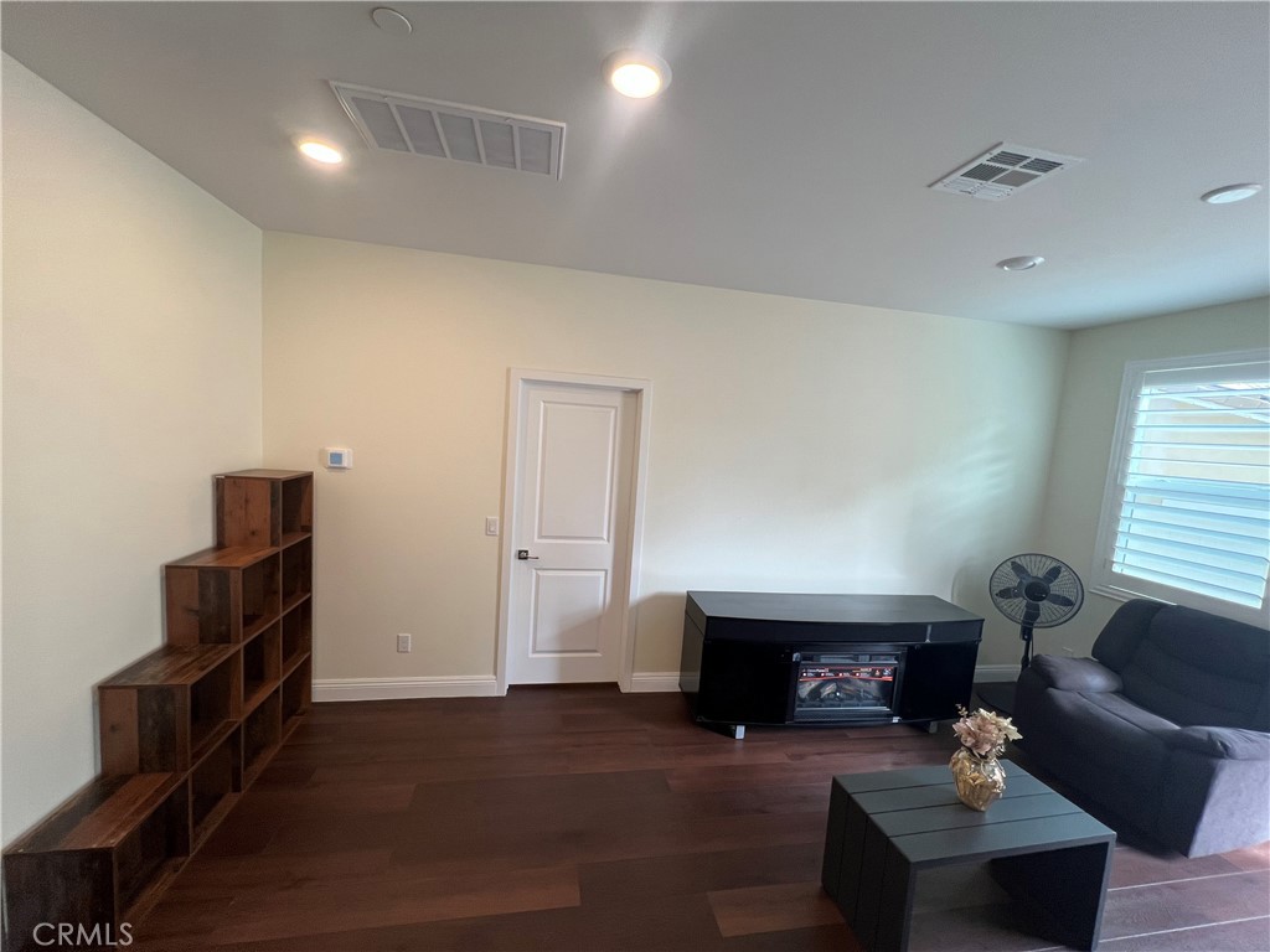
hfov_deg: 106.2
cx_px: 635
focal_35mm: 13
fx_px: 477
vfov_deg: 89.9
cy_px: 476
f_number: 1.8
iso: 100
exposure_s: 1/120
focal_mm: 1.57
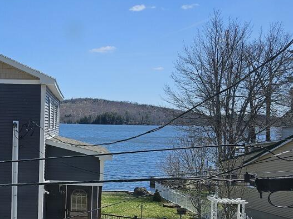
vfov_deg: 25.9
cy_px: 153
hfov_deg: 32.9
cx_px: 40
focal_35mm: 56
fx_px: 474
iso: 25
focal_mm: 5.4
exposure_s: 1/1550
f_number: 1.8
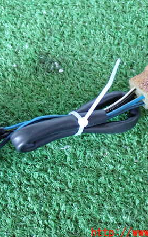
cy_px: 120
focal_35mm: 63
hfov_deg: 20.6
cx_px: 52
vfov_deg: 32.5
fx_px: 406
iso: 800
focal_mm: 7.84
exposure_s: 1/30
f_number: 2.9
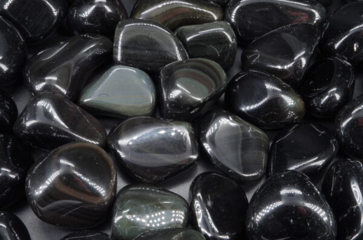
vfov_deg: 29.1
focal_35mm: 46
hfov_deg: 42.8
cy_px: 120
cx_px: 182
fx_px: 463
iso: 100
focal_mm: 30.63
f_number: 4
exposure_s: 1.3
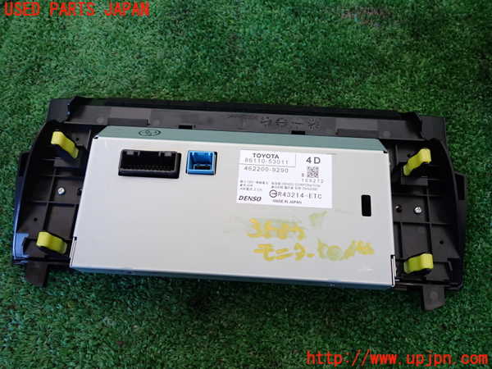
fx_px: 426
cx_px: 246
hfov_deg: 60.0
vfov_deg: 46.8
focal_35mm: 30
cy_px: 184
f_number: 2.3
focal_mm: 5.4
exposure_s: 1/30
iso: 200
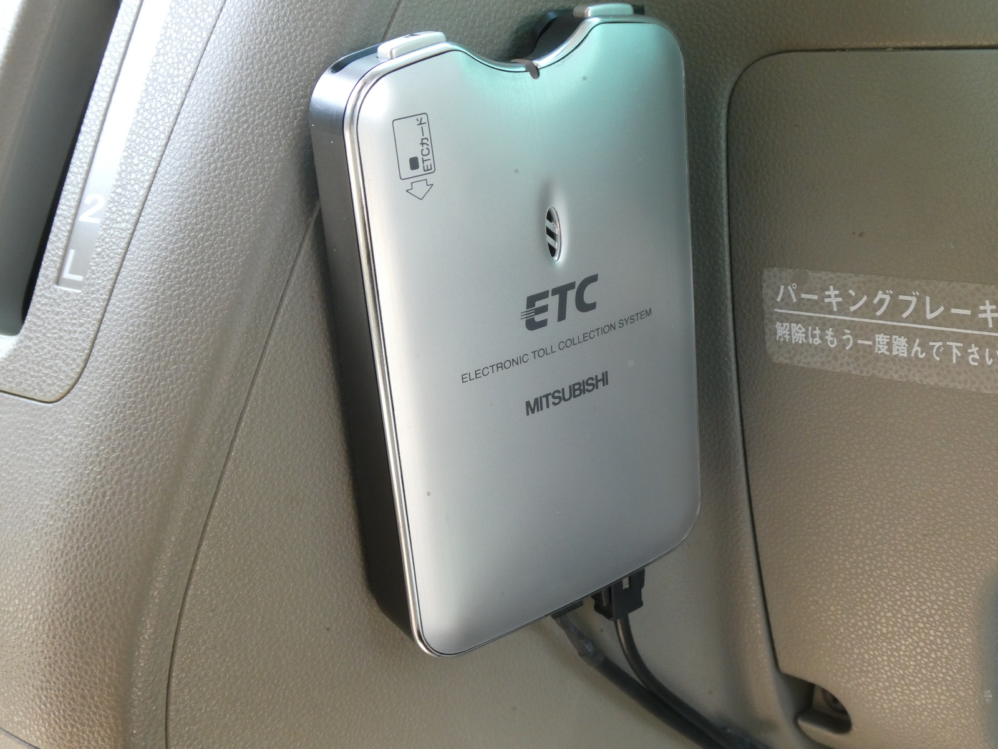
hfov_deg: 42.9
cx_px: 499
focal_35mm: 44
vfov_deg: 32.9
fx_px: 1269
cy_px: 374
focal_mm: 7.8
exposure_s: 1/80
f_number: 3.9
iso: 320
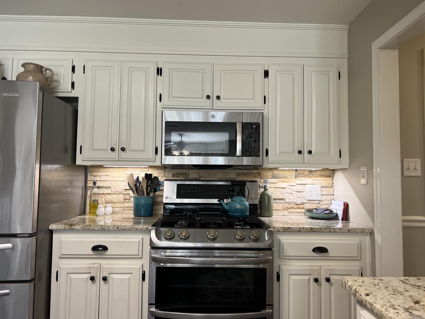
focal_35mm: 26
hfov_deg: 67.3
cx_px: 212
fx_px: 319
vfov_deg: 53.1
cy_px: 160
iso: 100
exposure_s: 1/120
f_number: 1.5
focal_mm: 5.7
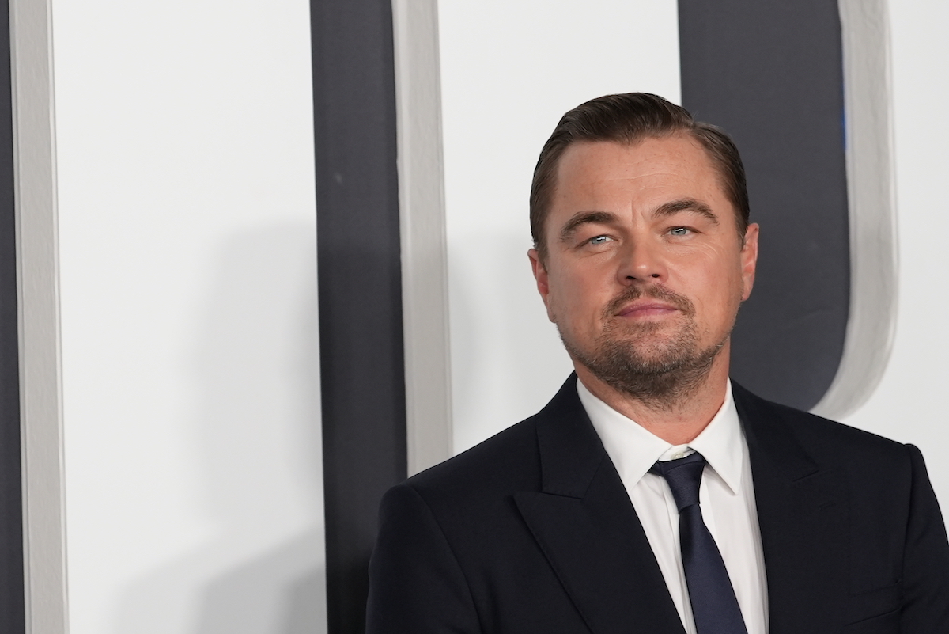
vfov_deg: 7.7
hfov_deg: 11.5
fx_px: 4694
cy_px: 317
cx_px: 474
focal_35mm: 178
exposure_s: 1/400
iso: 3200
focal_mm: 119
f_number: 5.6
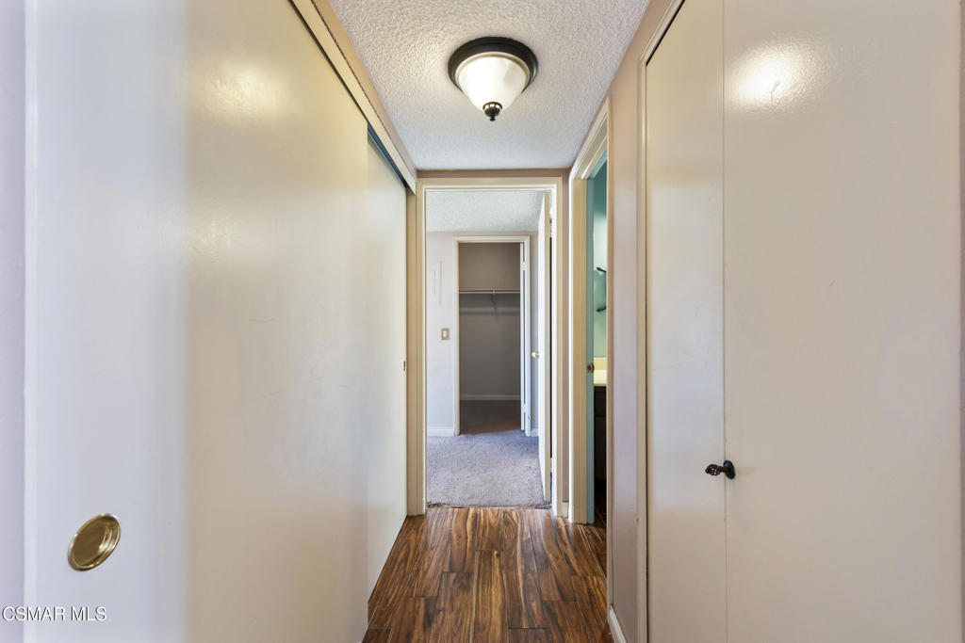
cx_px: 482
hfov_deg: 104.2
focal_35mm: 14
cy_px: 322
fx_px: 375
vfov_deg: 81.2
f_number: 9.5
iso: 800
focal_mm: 14
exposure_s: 1.5
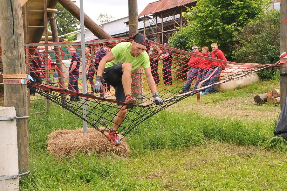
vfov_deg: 21.5
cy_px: 96
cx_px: 144
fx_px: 502
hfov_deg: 31.9
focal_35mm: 63
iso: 800
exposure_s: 1/320
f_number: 9
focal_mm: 42
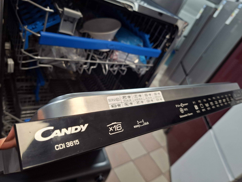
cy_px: 91
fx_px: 161
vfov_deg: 58.9
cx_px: 121
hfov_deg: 73.9
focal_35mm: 23
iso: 250
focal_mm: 5.54
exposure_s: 1/100
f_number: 1.8
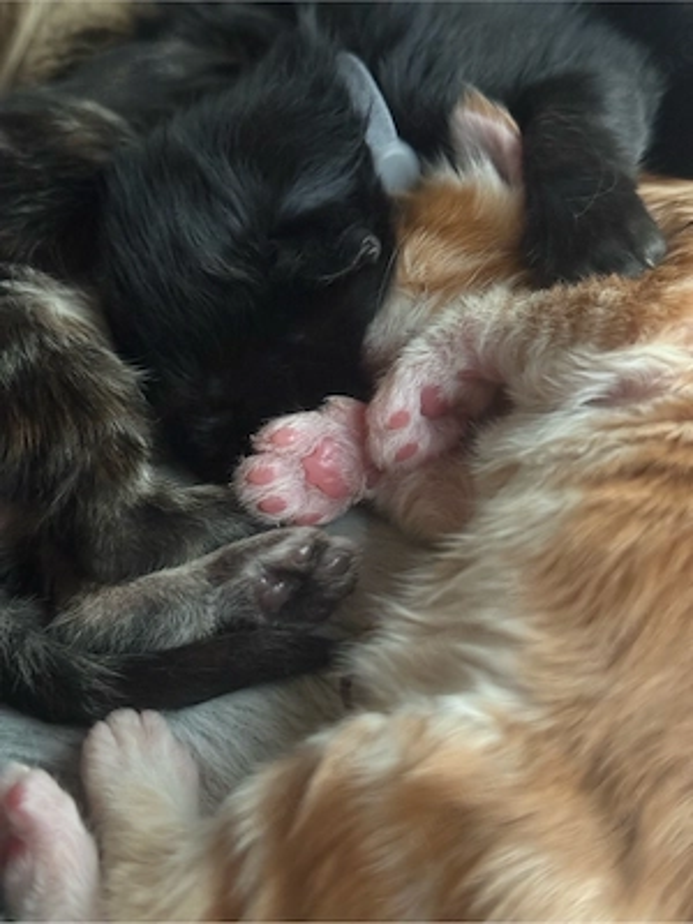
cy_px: 462
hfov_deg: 30.3
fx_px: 1281
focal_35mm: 48
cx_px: 346
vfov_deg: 39.7
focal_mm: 6.76
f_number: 1.78
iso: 640
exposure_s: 1/30
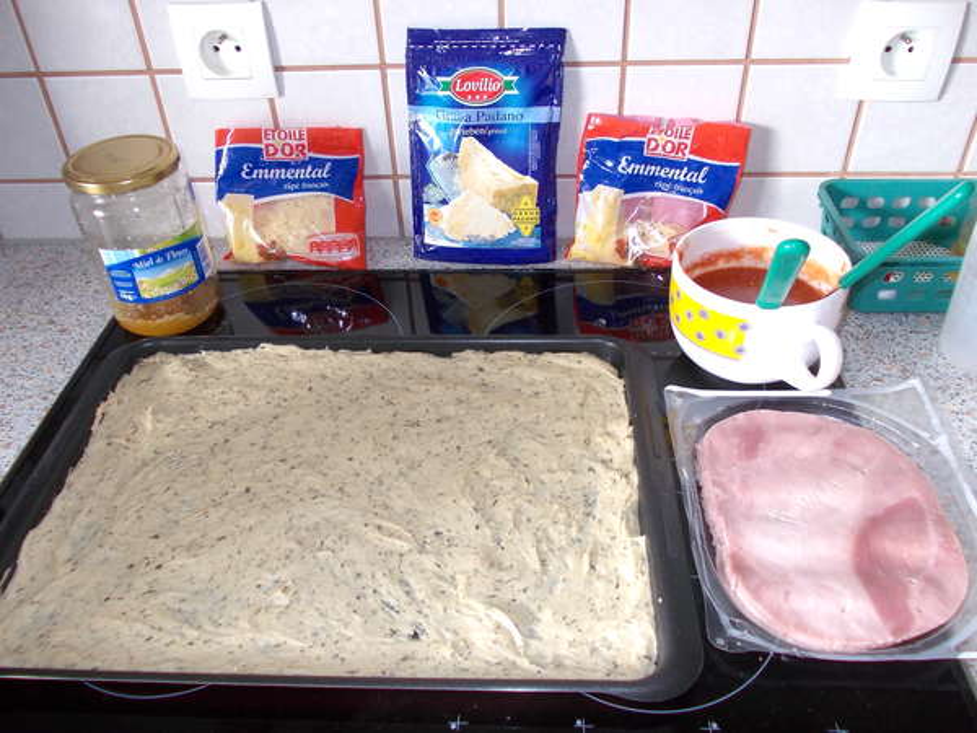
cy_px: 366
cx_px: 488
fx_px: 790
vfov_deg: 49.7
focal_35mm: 28
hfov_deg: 63.4
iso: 100
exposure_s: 1/25
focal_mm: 4
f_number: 2.7
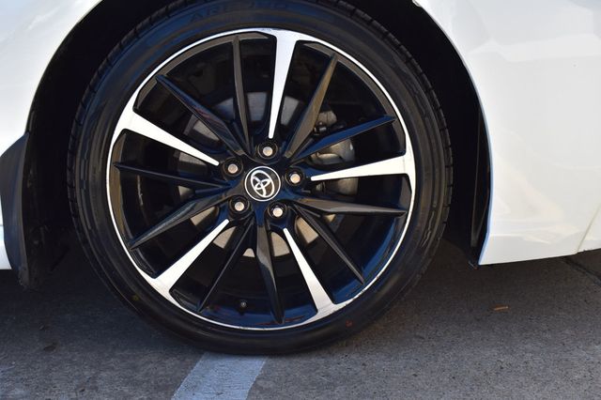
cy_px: 200
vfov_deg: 30.8
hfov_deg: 45.0
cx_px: 300
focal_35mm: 44
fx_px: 726
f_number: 10
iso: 400
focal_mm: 29
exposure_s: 1/200
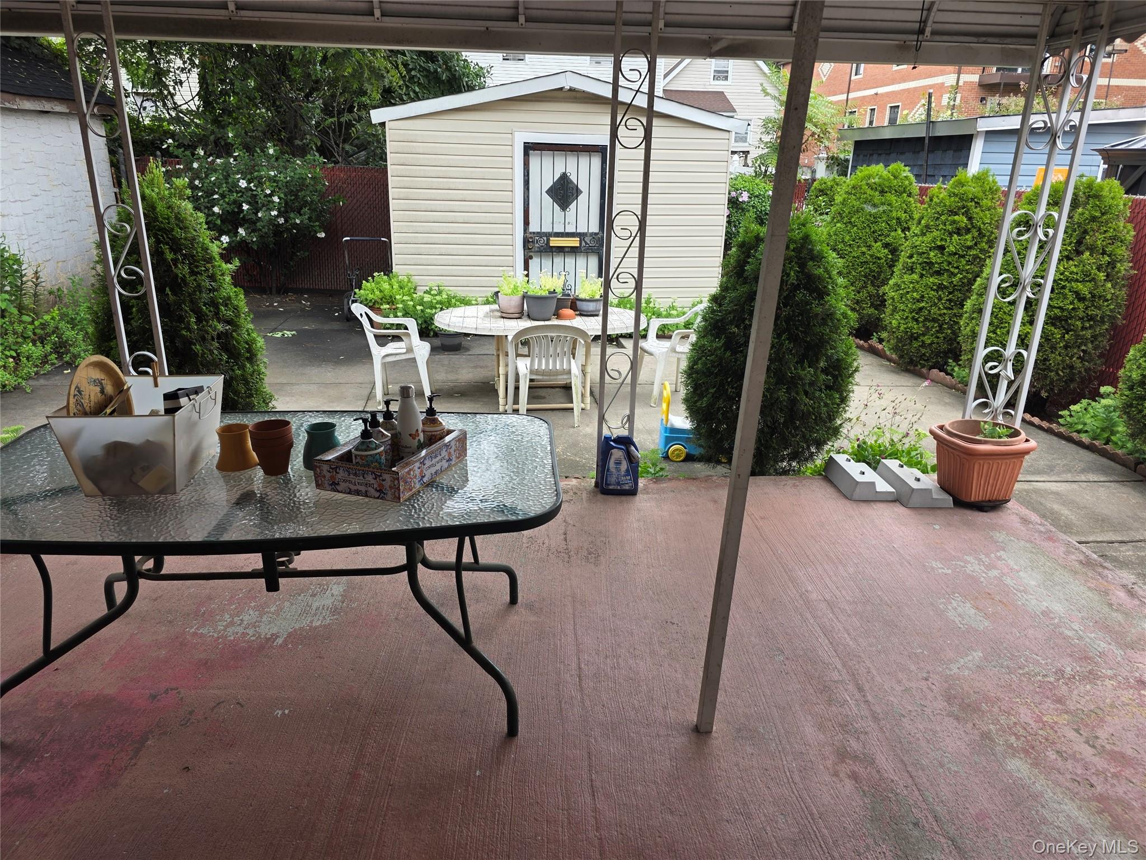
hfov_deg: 73.9
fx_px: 761
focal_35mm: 23
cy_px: 430
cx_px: 573
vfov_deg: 58.9
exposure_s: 1/120
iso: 32
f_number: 1.7
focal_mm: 6.3
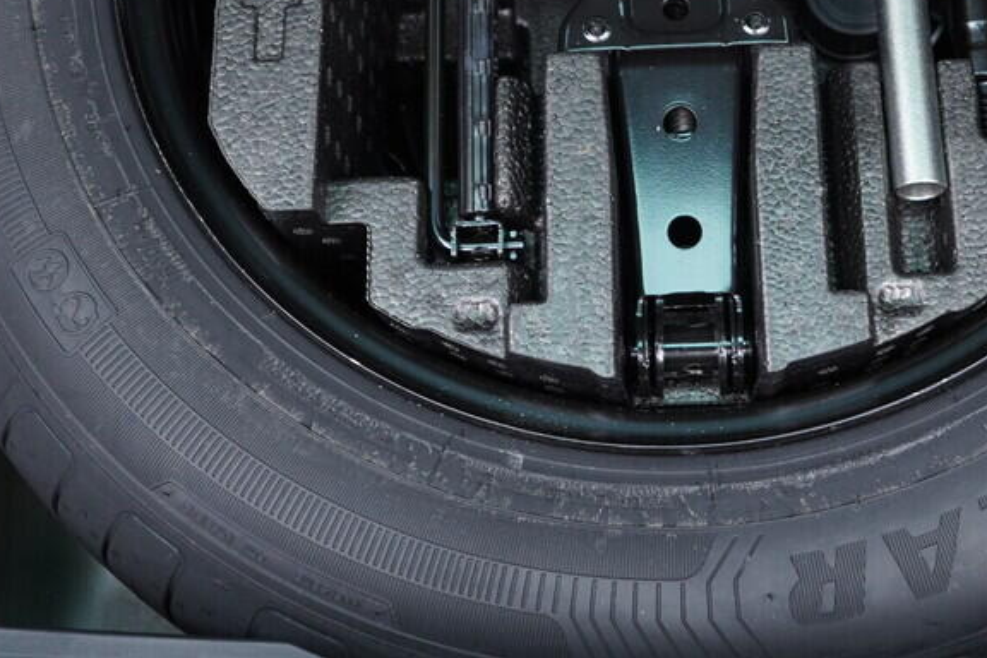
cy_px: 93
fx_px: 1755
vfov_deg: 20.9
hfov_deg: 31.2
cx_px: 663
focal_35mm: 64
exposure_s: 1/40
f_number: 2.8
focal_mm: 24
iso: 400
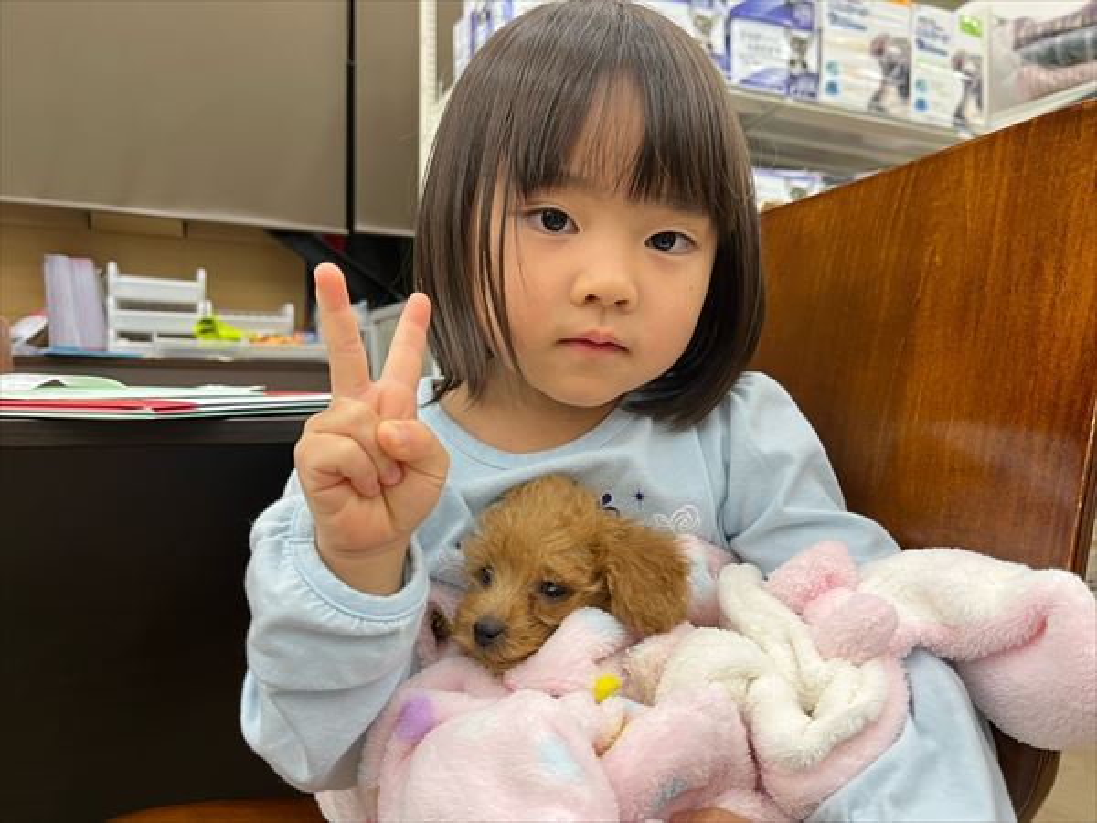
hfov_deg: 67.3
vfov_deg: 53.1
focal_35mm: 26
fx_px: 824
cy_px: 412
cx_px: 548
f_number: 1.6
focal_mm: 5.1
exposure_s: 1/60
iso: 125
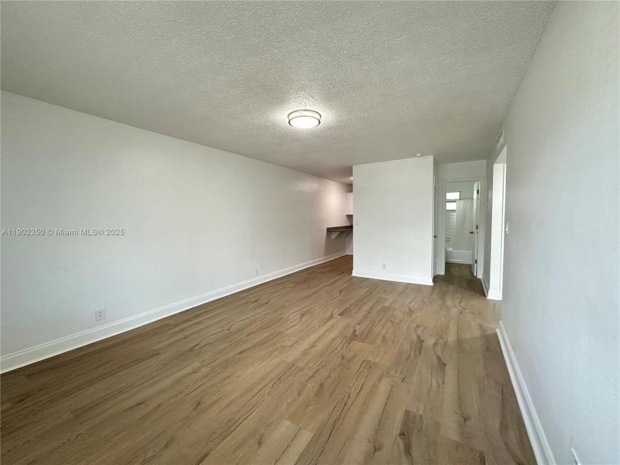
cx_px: 310
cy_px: 232
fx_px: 251
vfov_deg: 85.7
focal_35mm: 14
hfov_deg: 102.1
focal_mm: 2.22
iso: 250
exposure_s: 1/120
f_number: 2.2
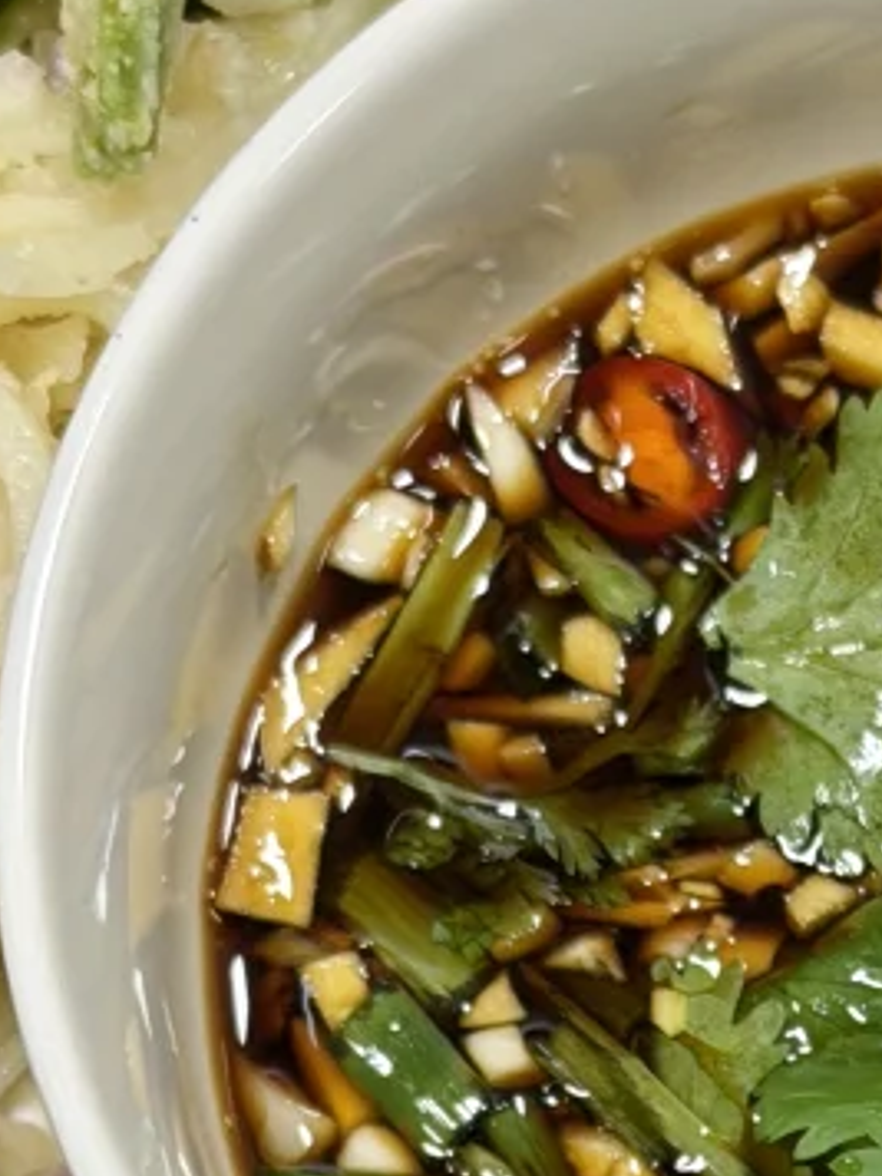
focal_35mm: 194
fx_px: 6591
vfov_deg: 10.1
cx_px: 1100
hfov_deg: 7.6
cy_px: 1179
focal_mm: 6.76
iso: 250
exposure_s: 1/50
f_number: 1.78
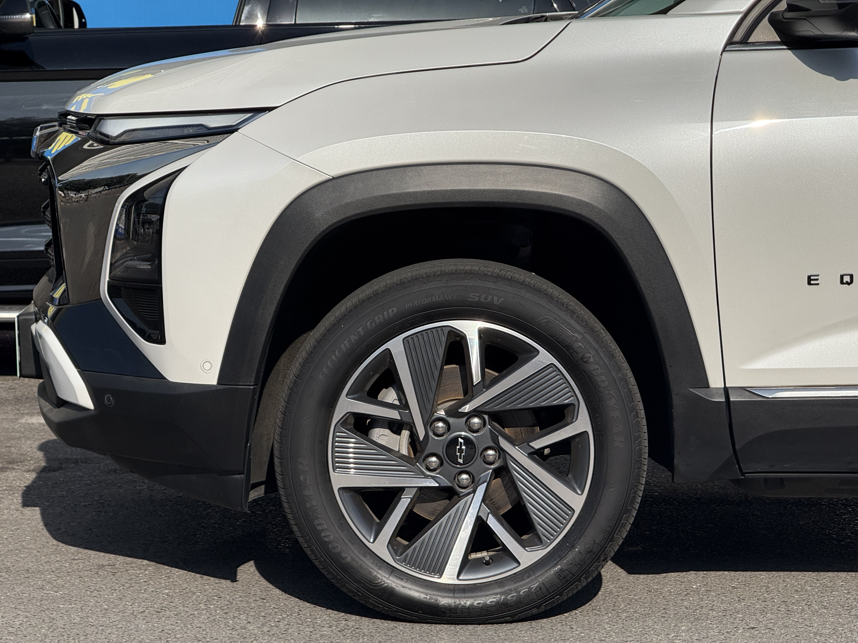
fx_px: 2974
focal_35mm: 120
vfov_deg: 12.3
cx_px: 429
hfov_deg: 16.4
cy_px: 322
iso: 50
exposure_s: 1/2933
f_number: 2.8
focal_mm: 15.66
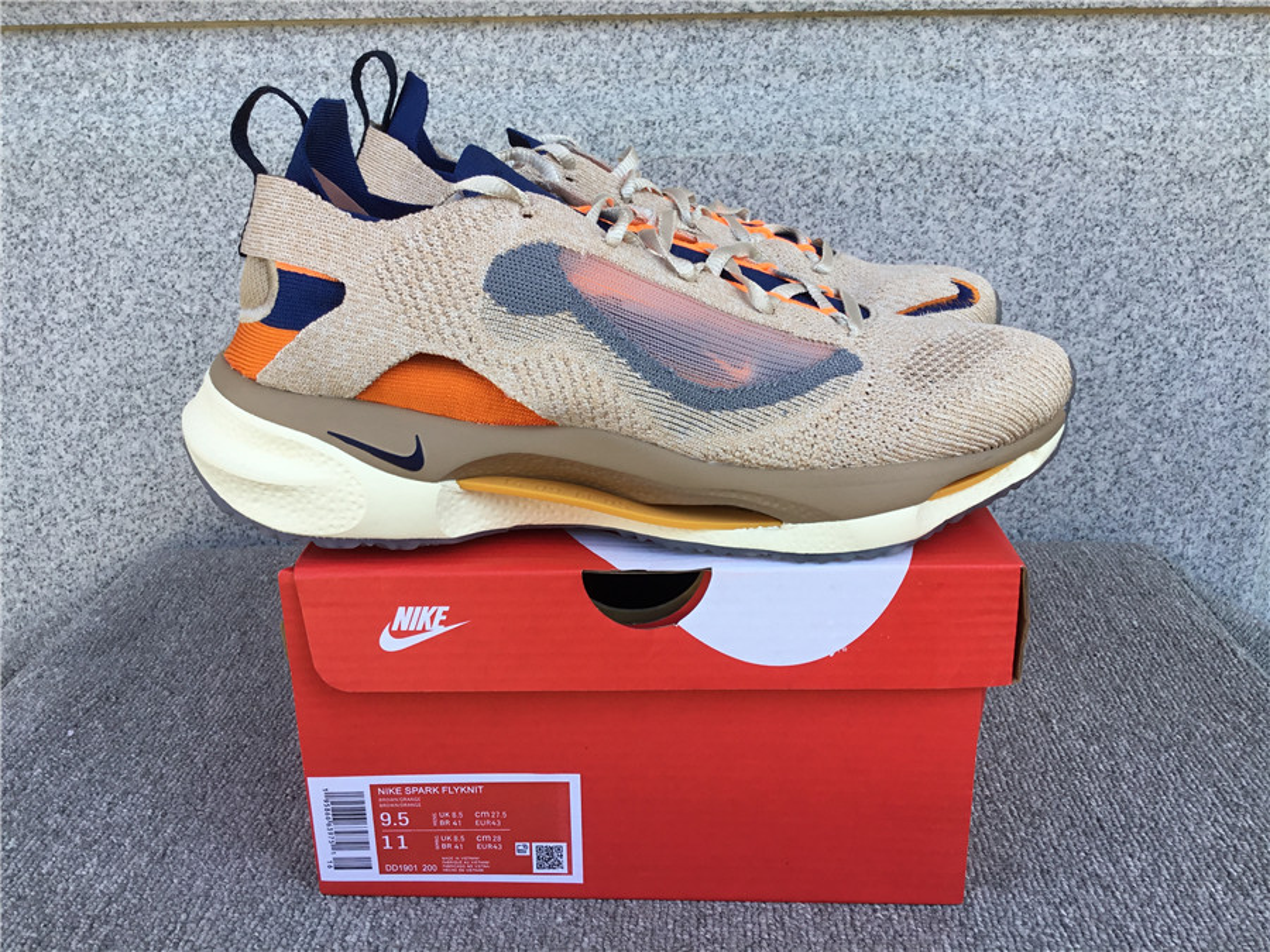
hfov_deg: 58.4
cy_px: 476
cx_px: 635
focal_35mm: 31
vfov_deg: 45.4
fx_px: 1137
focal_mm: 3.3
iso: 25
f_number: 2.4
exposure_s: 1/167
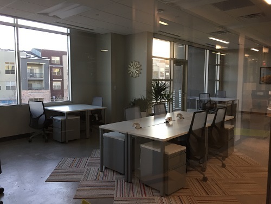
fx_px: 227
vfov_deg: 48.2
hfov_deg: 61.7
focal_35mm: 29
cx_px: 136
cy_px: 102
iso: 32
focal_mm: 4.15
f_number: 2.2
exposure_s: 1/30
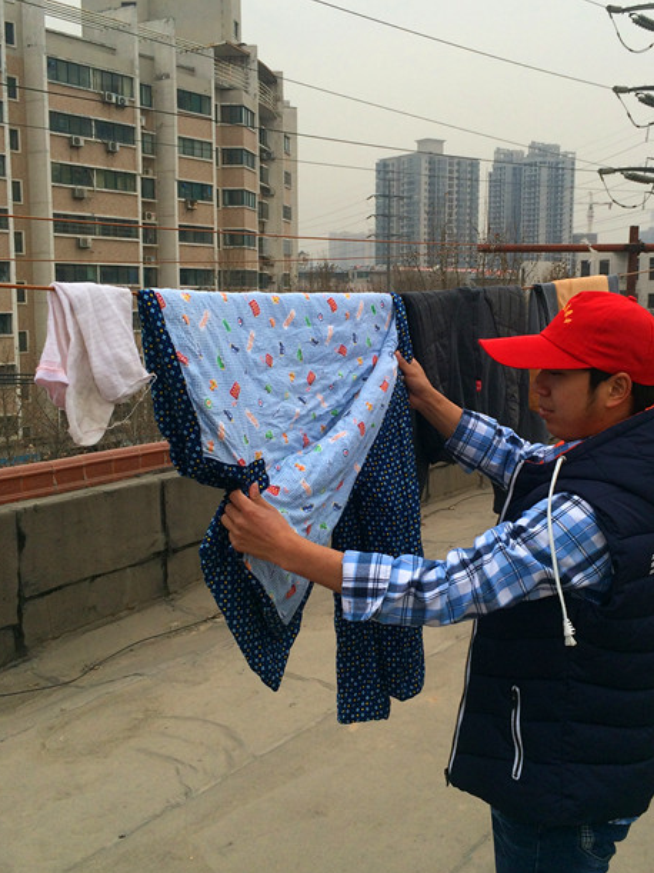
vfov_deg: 49.0
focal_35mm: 38
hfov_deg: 37.5
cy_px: 410
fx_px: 958
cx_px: 408
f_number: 2.2
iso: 32
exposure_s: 1/1001
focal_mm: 4.15
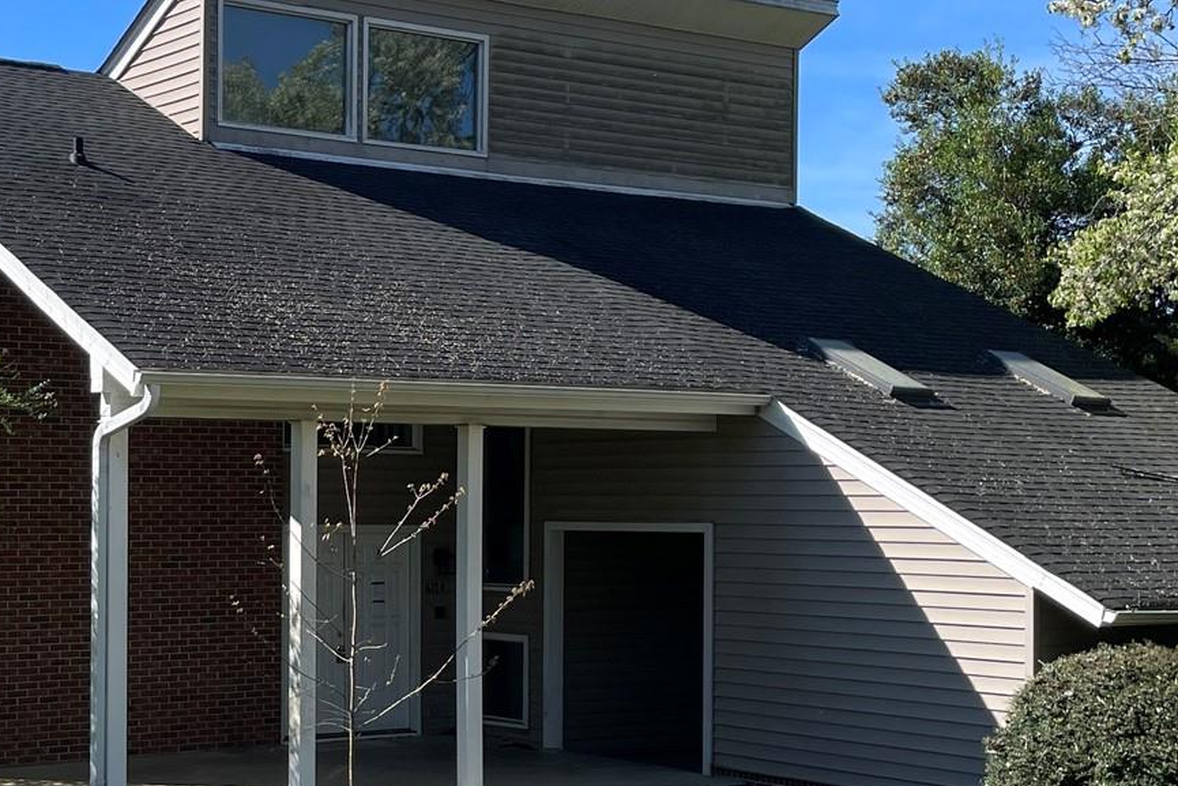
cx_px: 199
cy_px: 523
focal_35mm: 64
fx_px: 2094
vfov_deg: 21.2
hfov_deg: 30.5
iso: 32
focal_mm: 4.2
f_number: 1.6
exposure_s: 1/2353
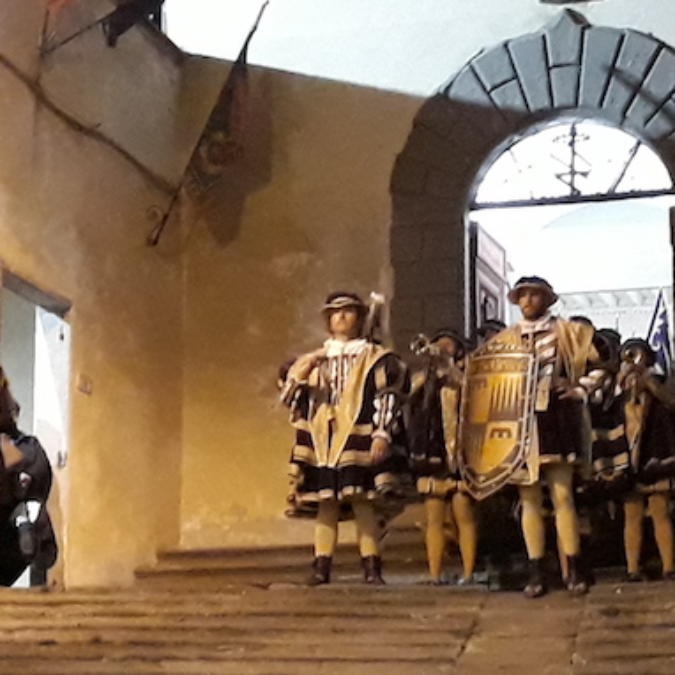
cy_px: 505
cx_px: 391
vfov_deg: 33.4
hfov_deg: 34.0
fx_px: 1103
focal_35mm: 50
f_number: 1.7
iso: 640
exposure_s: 1/20
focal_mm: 3.71
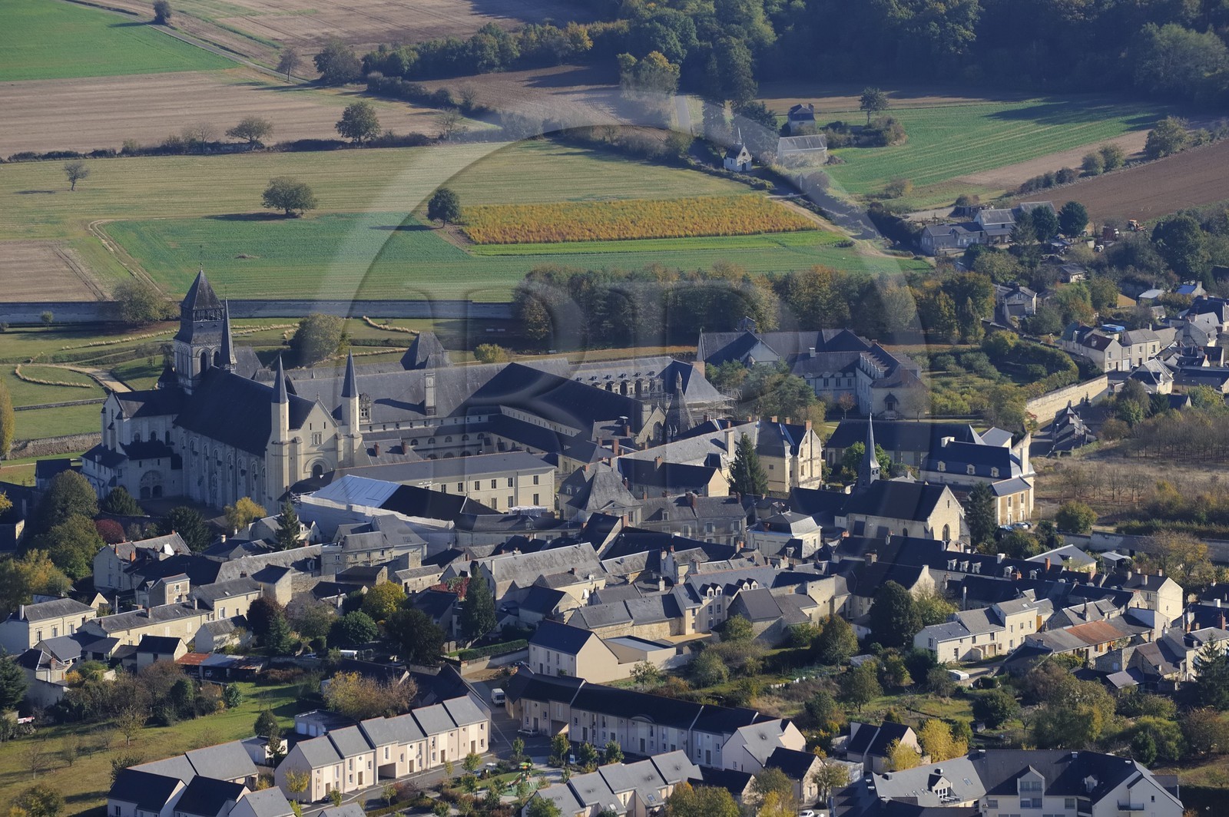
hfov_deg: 10.3
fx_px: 6822
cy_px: 408
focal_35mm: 200
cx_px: 614
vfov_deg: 6.9
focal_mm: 200
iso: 400
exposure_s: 1/800
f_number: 7.1
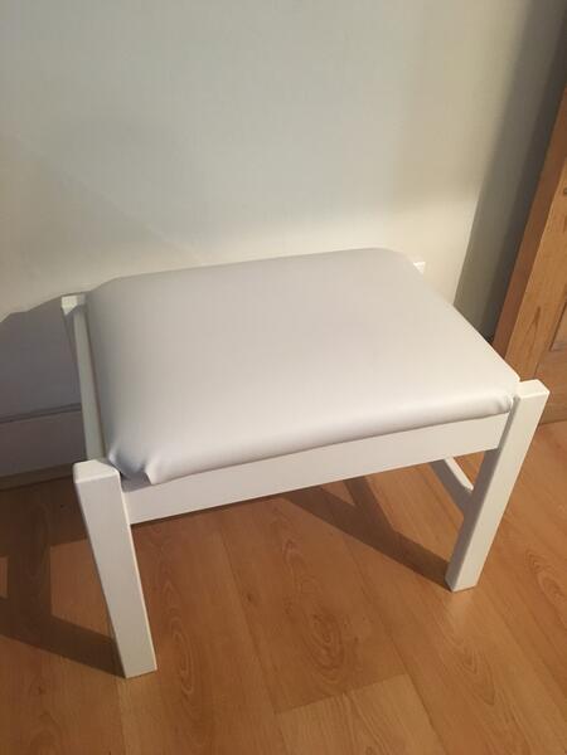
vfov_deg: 61.7
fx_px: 633
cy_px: 378
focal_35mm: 29
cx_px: 284
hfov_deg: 48.2
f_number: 2.2
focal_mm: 4.15
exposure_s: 1/17
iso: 200
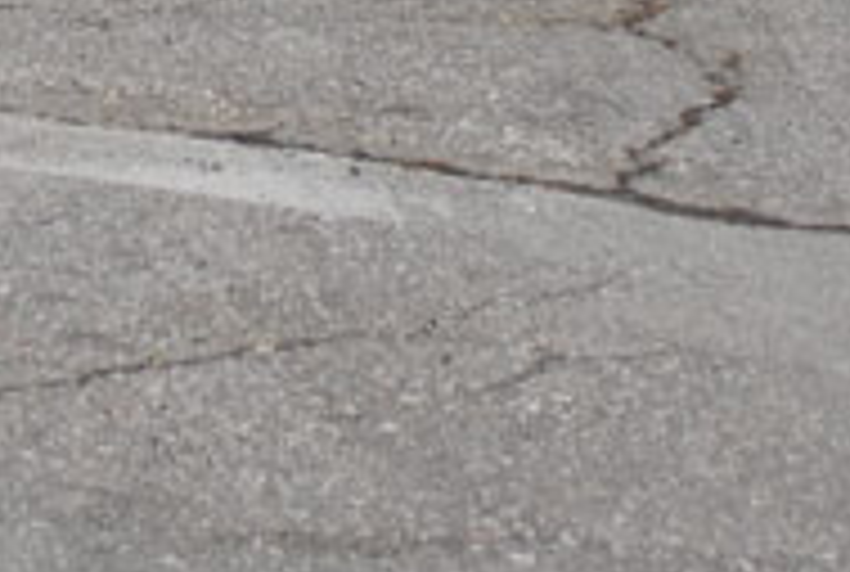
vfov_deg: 3.9
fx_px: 8094
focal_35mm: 342
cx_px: -400
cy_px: -989
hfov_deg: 5.9
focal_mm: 36
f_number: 5.3
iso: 160
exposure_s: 1/1000
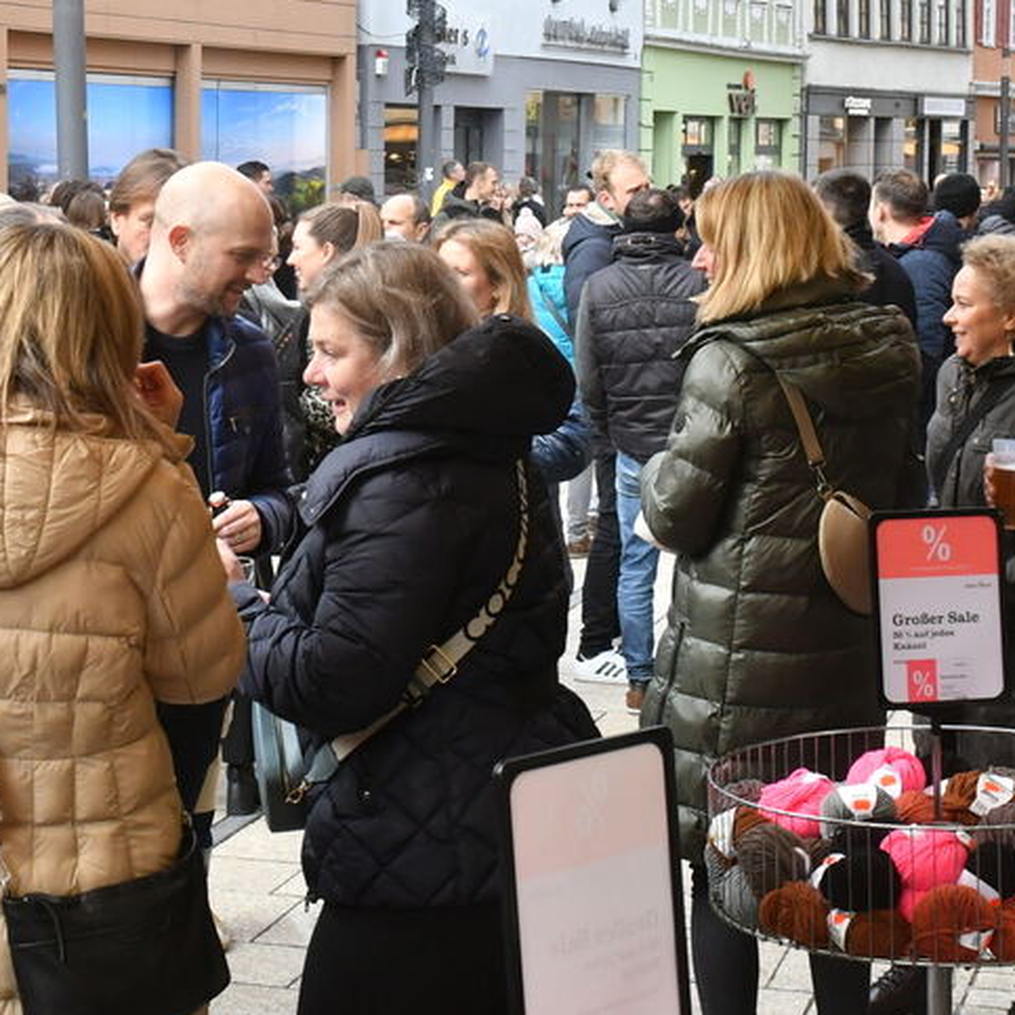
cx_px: 355
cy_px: 301
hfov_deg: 22.7
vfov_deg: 22.6
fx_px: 2521
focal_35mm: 76
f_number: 7.1
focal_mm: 24
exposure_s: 1/200
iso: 1250
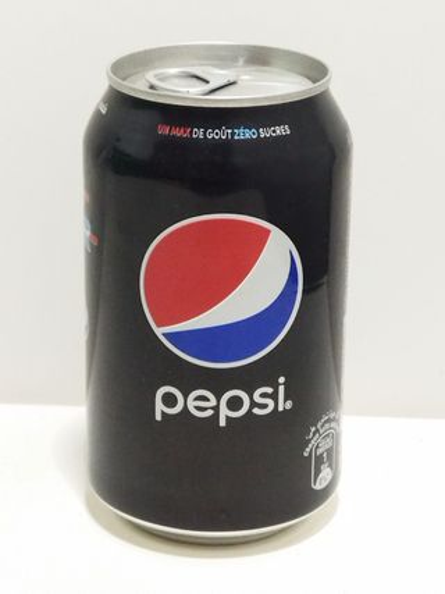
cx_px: 222
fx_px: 463
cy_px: 297
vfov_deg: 65.3
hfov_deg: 51.3
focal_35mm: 27
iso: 178
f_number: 1.79
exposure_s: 1/100
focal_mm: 4.71
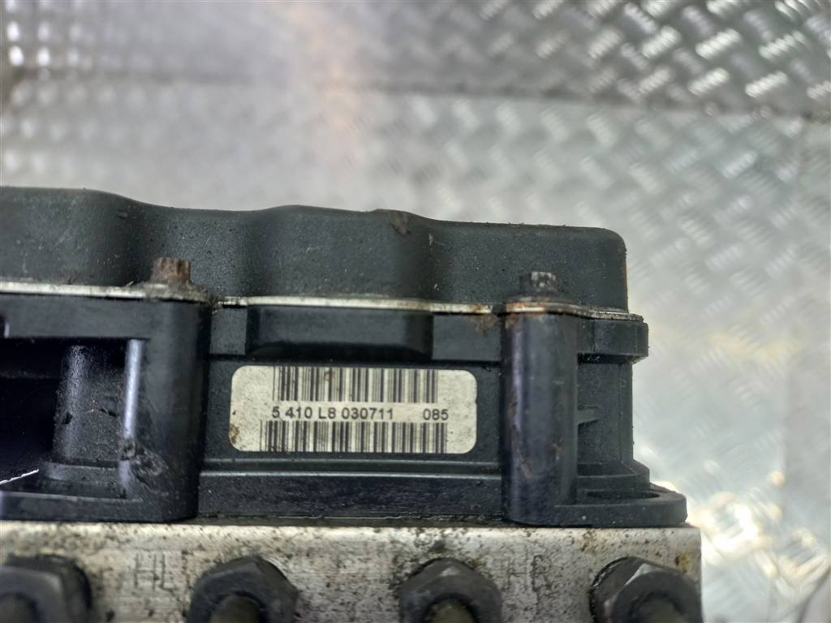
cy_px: 312
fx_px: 600
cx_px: 416
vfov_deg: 54.9
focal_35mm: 25
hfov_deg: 69.4
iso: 80
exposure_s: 1/50
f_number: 1.8
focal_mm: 4.6
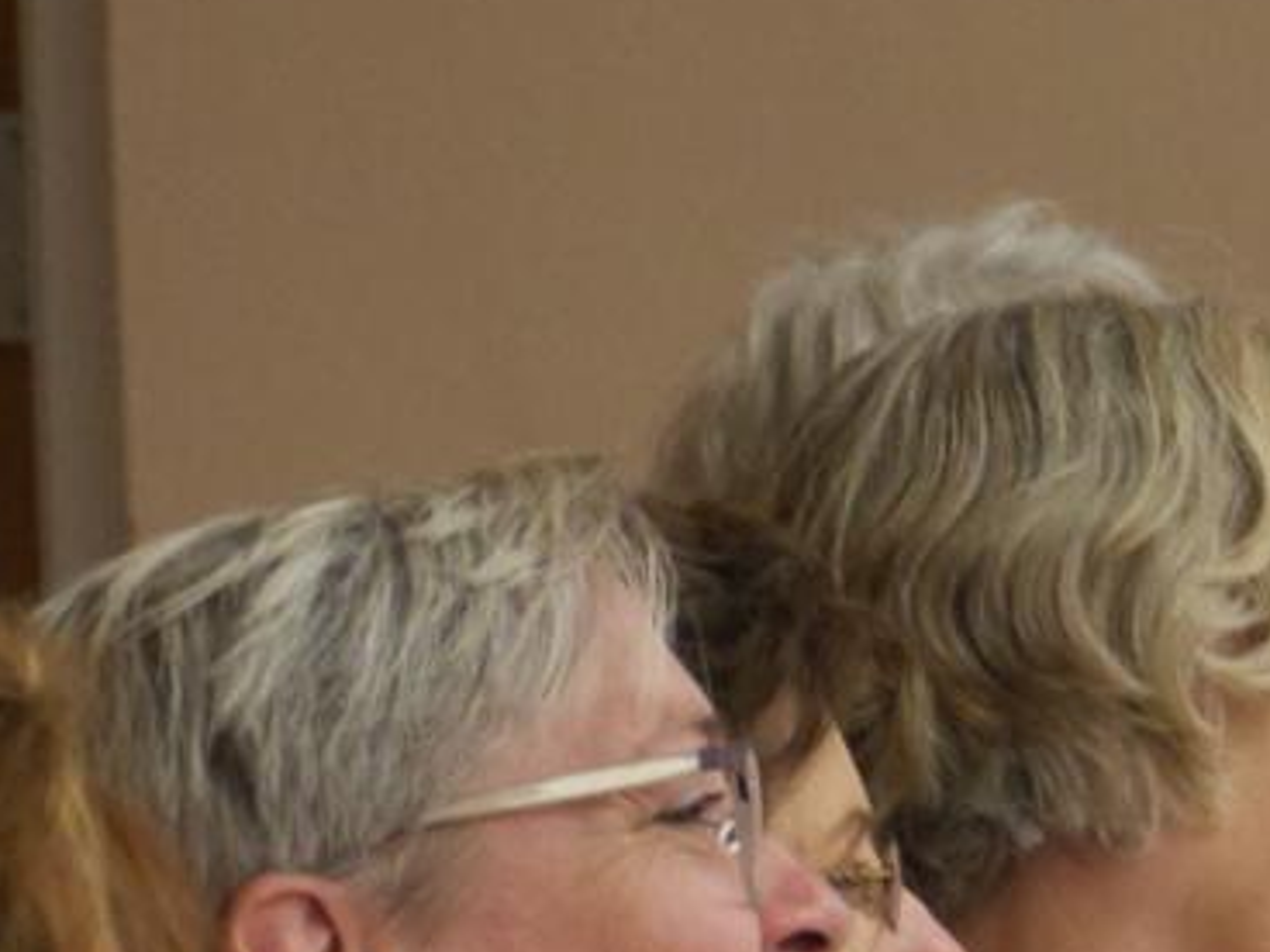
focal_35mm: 476
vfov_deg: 3.1
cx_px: 1315
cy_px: 1335
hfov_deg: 4.2
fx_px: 17464
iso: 2000
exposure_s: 1/60
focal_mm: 73
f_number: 5.8
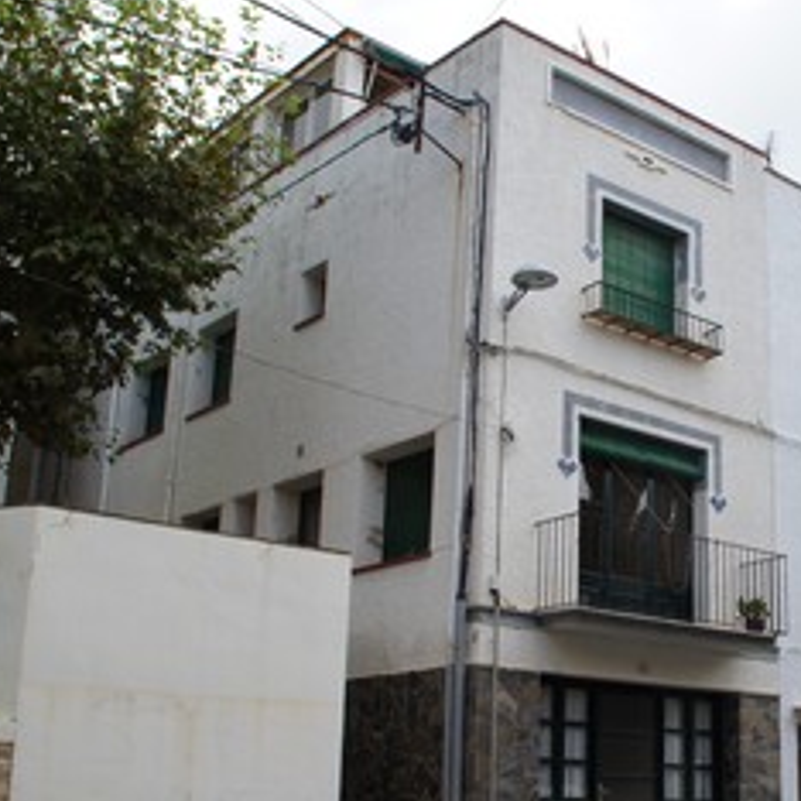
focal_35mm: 45
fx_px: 1178
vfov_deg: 37.3
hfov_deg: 36.5
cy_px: 508
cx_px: 623
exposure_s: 1/60
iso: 100
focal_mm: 18
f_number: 11
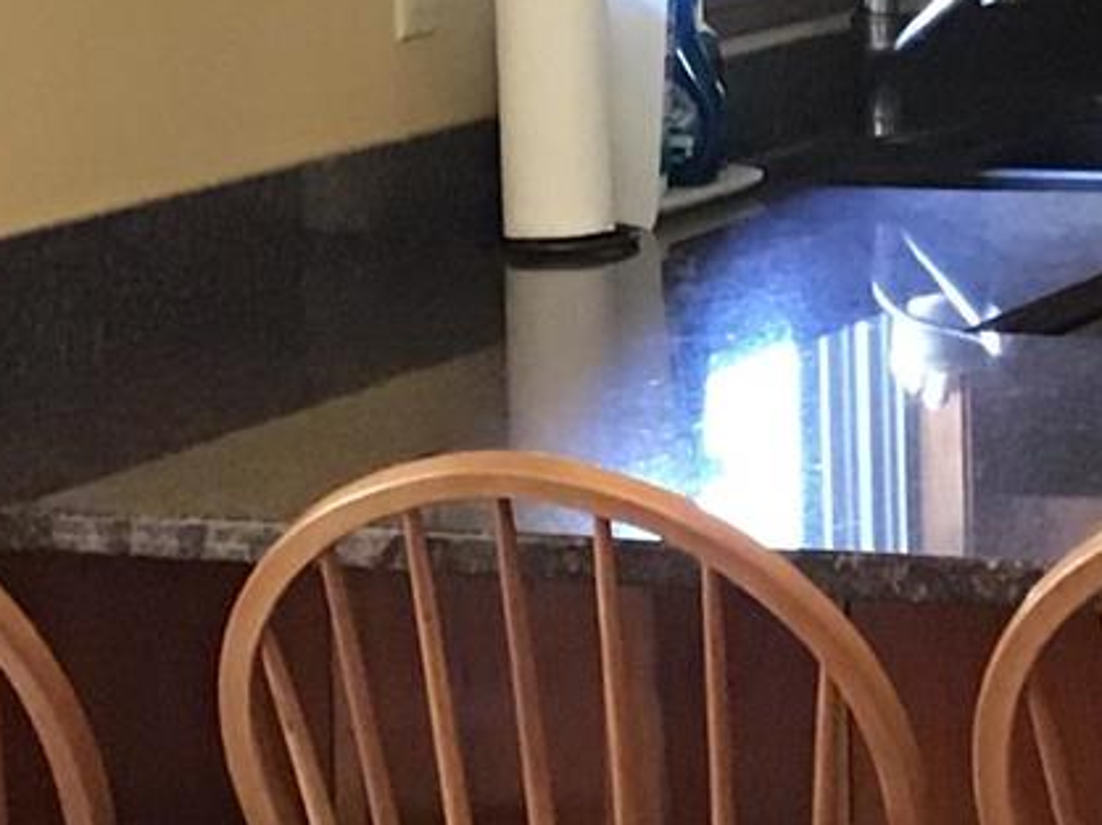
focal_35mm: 152
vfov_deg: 9.7
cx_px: 1276
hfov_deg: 12.7
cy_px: -55
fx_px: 4836
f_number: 2.4
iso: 200
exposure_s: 1/17
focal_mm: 3.3
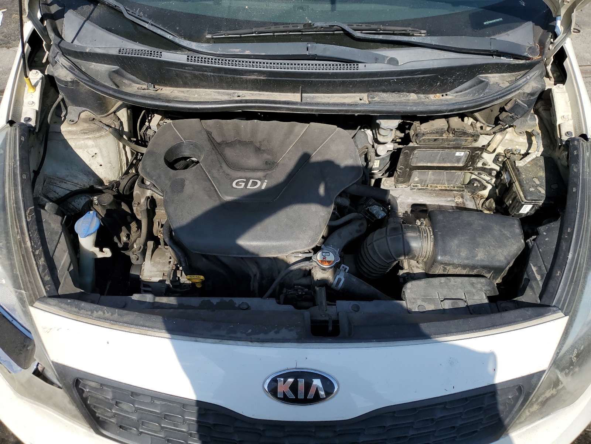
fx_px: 444
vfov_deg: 53.1
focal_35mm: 26
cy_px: 222
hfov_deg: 67.3
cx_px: 296
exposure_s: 1/3333
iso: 50
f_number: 1.5
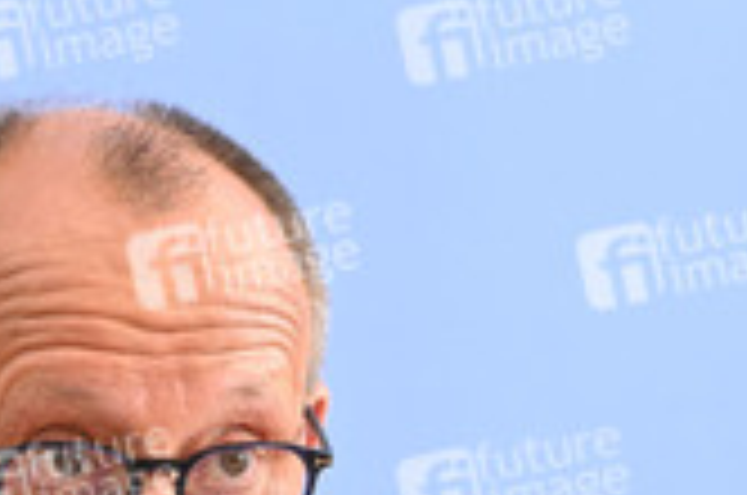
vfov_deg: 4.2
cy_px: 594
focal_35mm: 327
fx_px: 6772
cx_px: 124
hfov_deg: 6.3
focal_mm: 120
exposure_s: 1/500
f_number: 6.3
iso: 3200
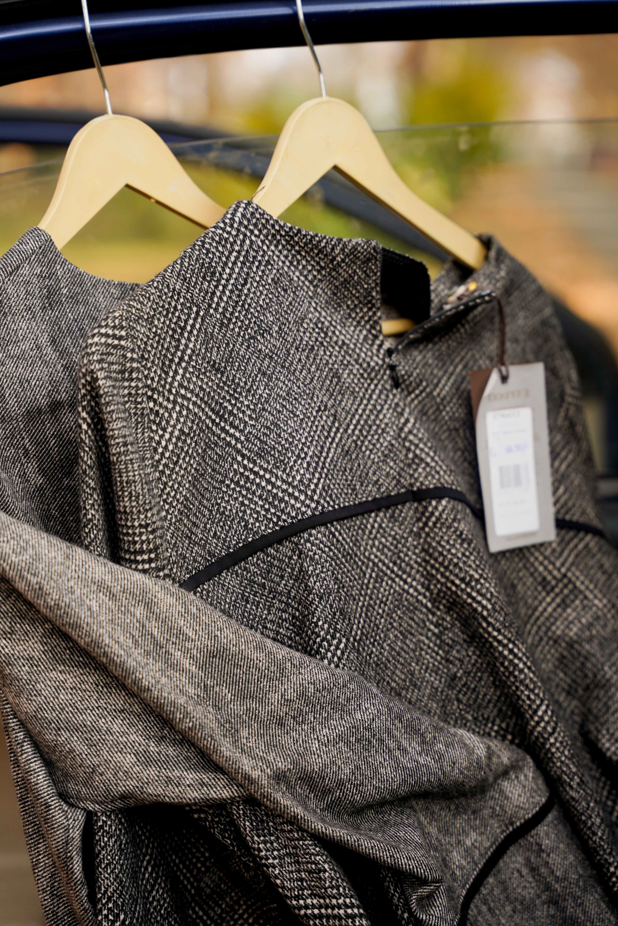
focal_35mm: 70
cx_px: 309
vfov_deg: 28.8
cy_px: 463
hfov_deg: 19.5
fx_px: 1802
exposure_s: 1/250
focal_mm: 70
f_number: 2.8
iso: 100
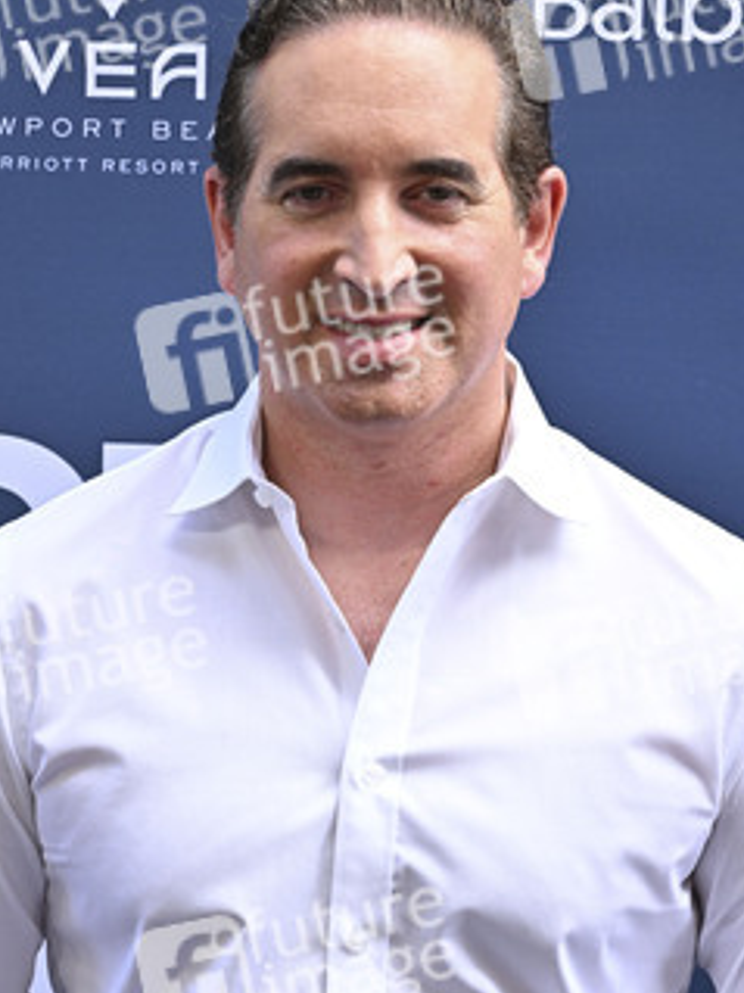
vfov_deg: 22.3
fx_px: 2524
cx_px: 386
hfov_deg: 16.8
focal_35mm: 88
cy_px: 495
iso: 640
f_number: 7.1
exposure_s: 1/320
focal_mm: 73
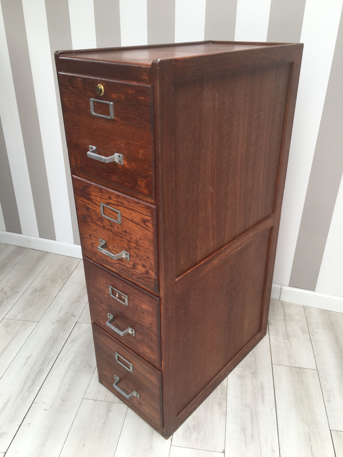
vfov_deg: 61.7
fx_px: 383
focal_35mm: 29
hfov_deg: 48.2
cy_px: 228
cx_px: 172
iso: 40
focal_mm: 4.15
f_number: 2.2
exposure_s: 1/100
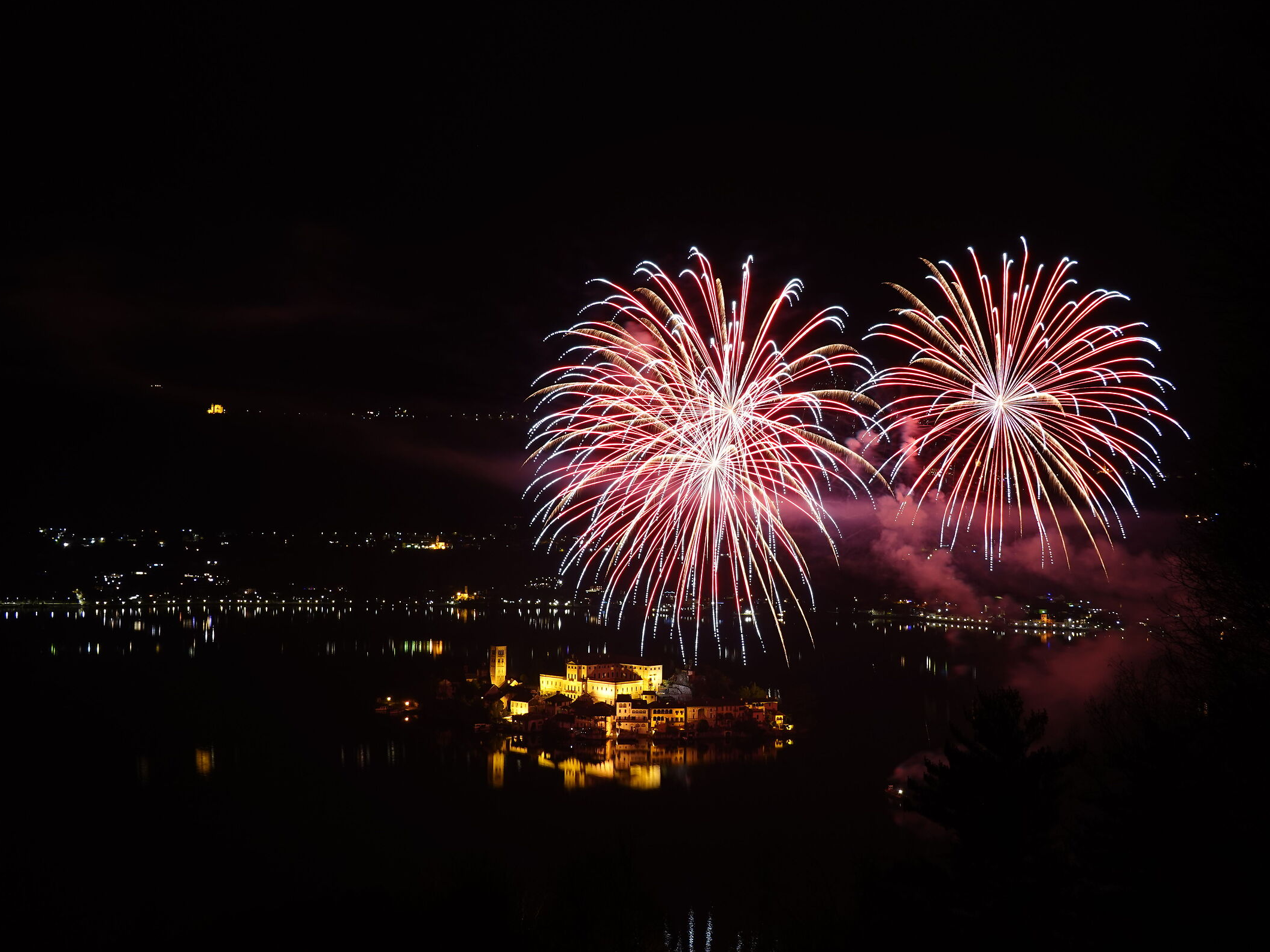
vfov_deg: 38.7
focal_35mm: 37
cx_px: 710
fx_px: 1357
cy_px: 475
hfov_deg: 50.0
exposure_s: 3.2
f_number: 4
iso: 100
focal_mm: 12.76
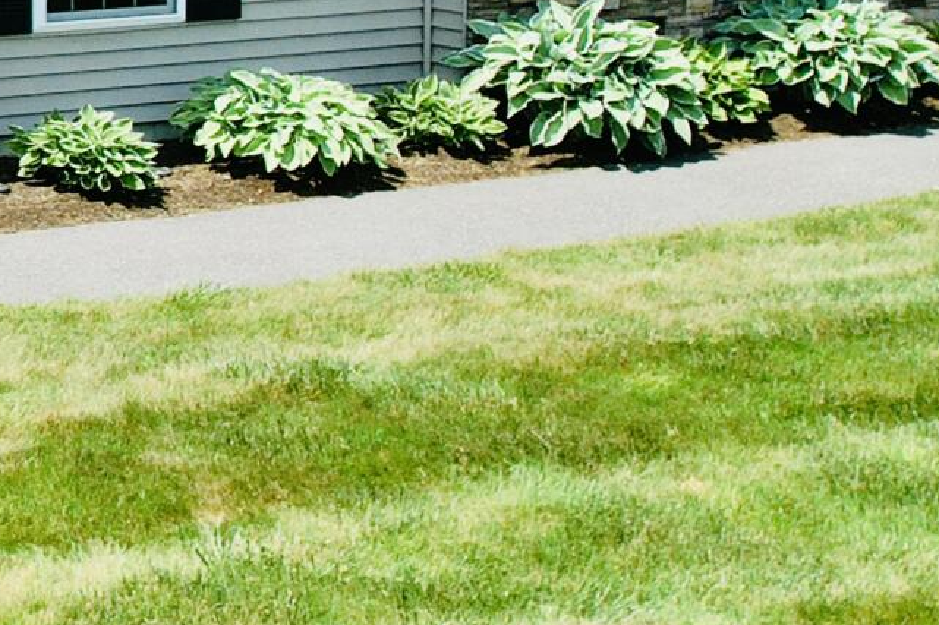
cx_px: -826
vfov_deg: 12.6
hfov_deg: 16.2
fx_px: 2686
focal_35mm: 103
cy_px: -334
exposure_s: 1/3200
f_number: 2.8
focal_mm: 8.38
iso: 100
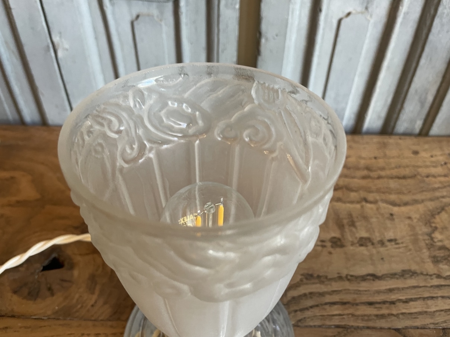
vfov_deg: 53.1
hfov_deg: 67.3
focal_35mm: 26
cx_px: 225
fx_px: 338
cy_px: 168
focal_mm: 4.2
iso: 250
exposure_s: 1/50
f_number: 1.6
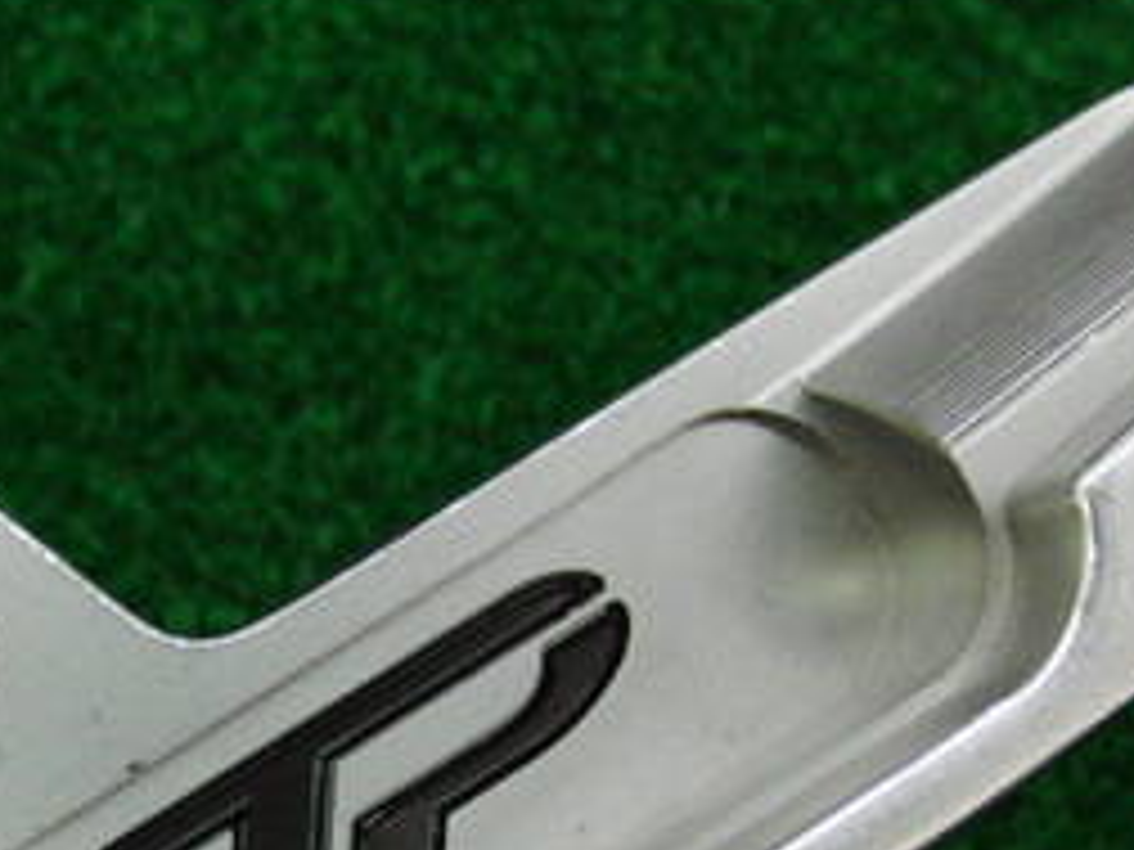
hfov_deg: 20.8
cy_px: 832
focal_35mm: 94
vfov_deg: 15.5
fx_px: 3079
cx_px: 333
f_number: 3.6
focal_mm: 6.42
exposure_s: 1/80
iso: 400
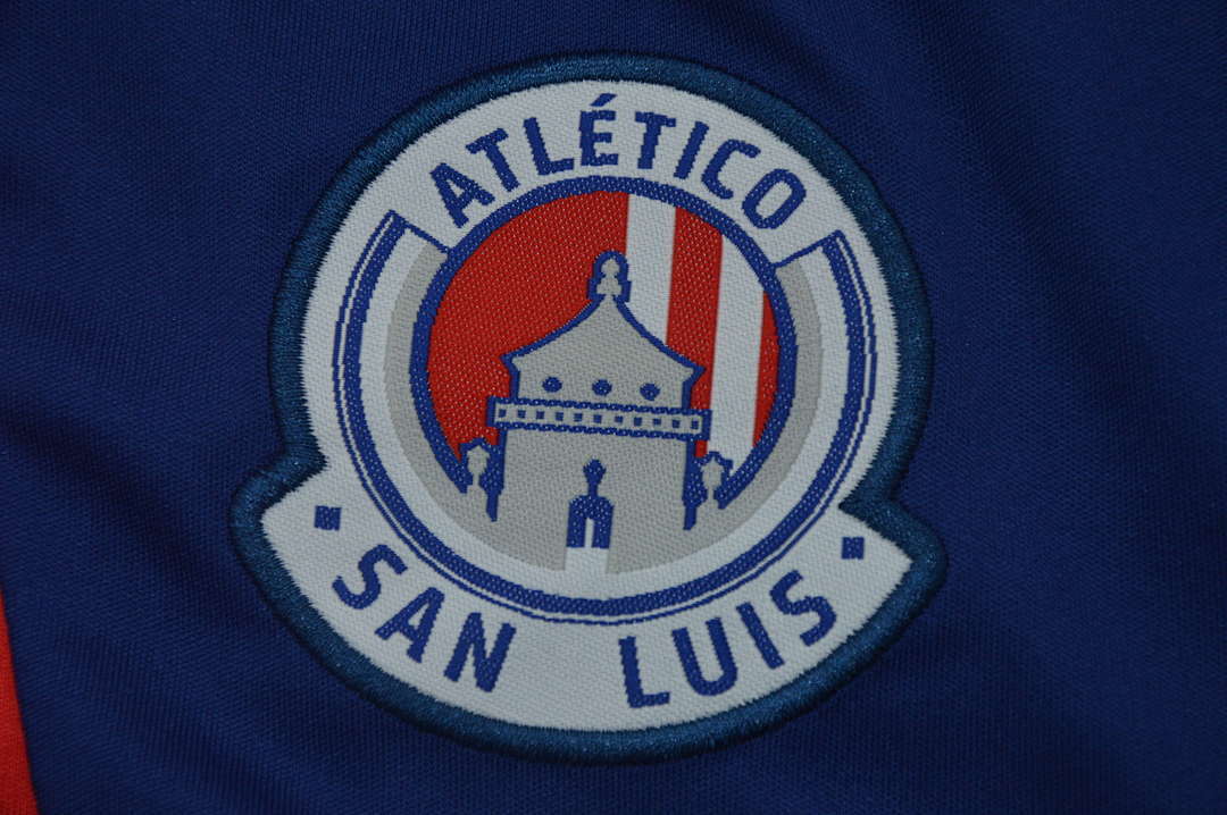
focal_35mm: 158
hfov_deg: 13.1
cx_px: 614
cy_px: 408
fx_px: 5363
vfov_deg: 8.7
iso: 400
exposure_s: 1/200
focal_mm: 105
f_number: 9
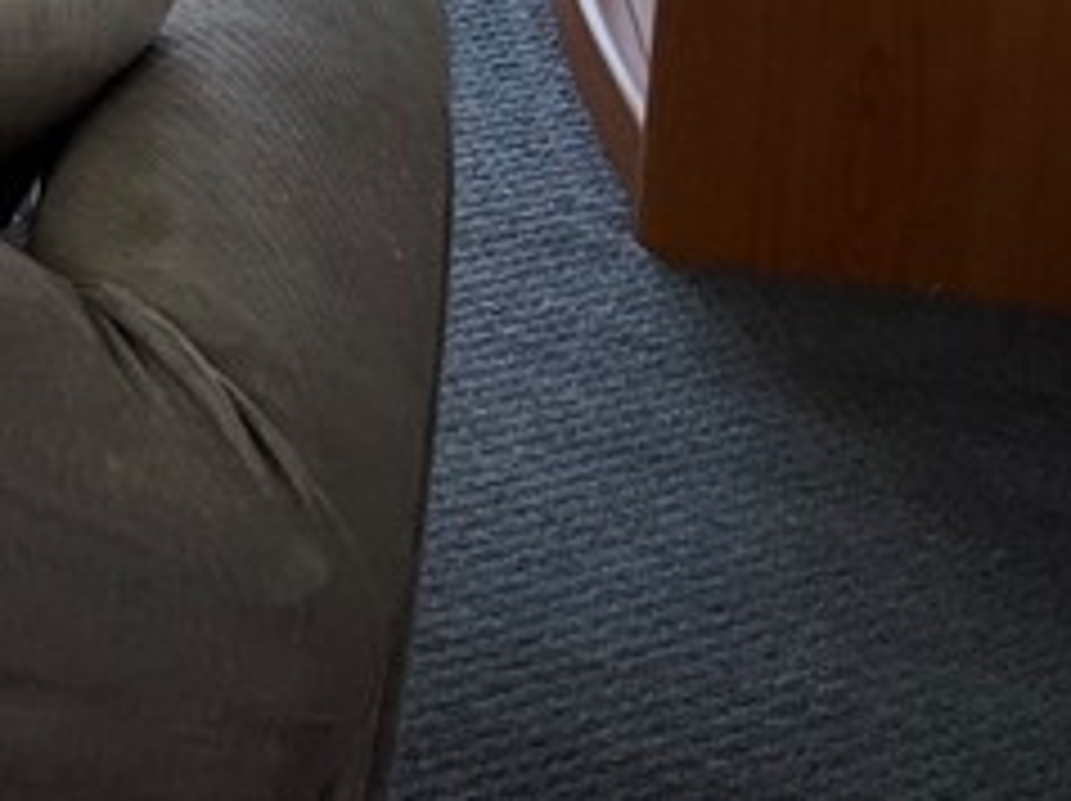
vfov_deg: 11.6
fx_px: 3462
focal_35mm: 112
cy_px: -904
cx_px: -1044
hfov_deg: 14.6
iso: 40
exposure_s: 1/120
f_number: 1.6
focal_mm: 5.1
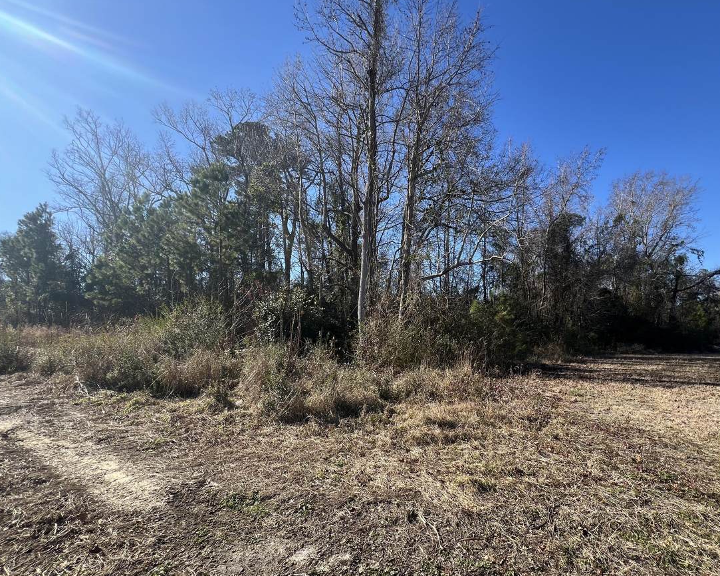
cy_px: 301
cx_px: 400
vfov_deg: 84.0
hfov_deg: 96.4
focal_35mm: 15
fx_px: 320
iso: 32
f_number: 1.8
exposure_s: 1/595
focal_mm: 1.57
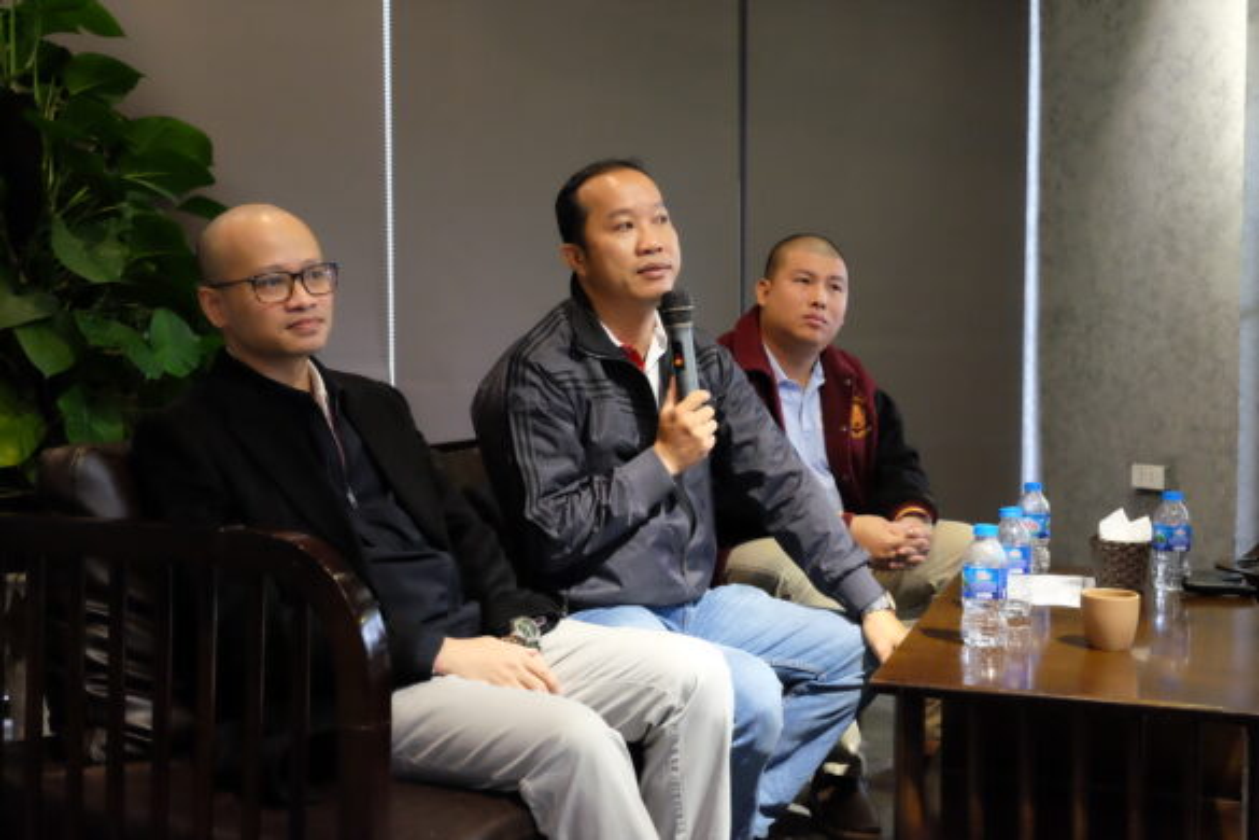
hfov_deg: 54.4
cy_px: 420
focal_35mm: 35
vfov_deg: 37.9
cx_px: 630
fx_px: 1224
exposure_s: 1/160
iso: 6400
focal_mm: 23
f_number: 4.5
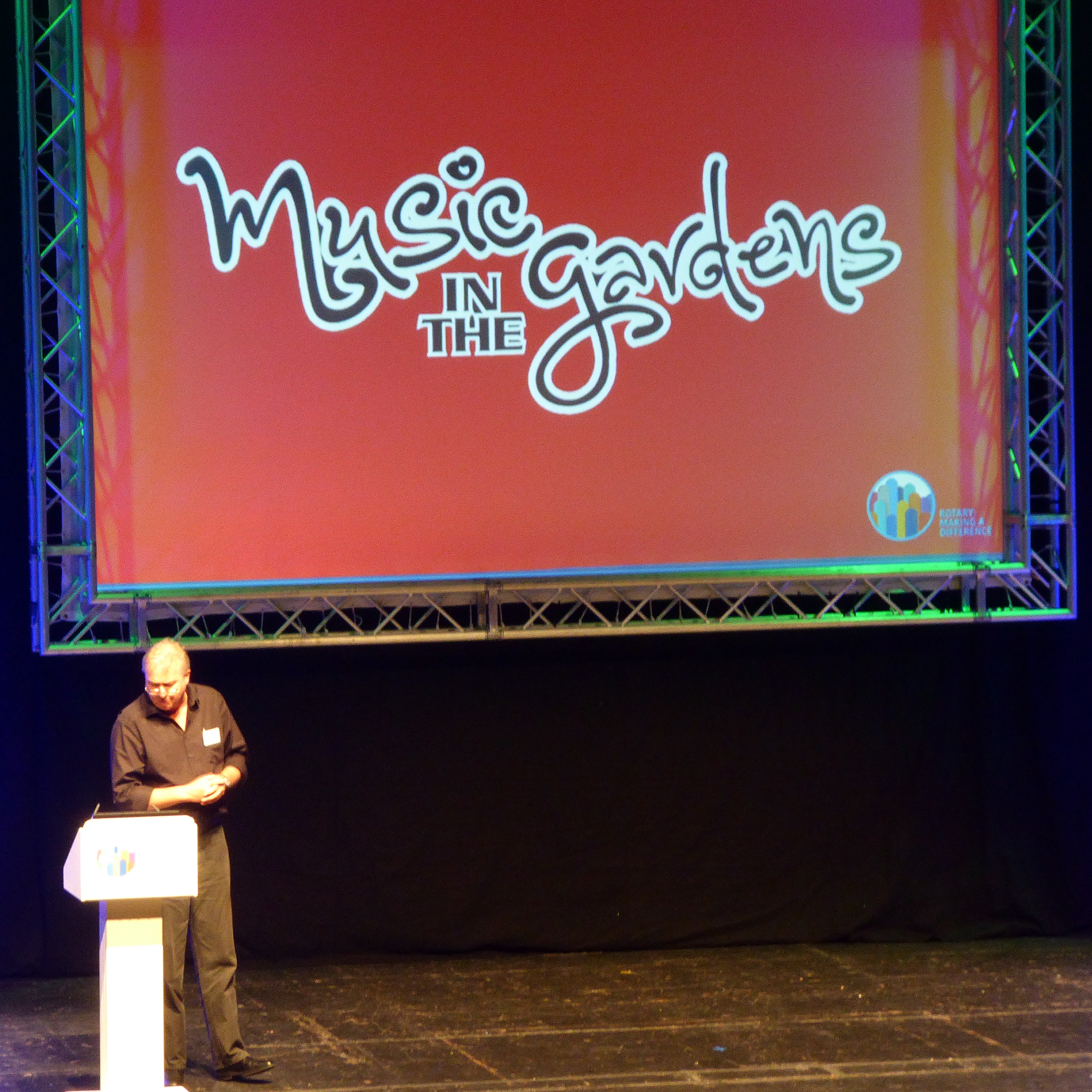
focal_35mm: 145
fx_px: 5175
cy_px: 560
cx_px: 351
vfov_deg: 12.0
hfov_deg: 12.0
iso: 400
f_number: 5.1
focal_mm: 19
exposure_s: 1/4
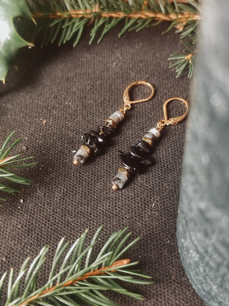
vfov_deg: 41.2
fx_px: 406
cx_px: 114
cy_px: 153
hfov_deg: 31.5
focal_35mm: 46
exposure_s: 1/25
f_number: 1.65
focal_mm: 6.19
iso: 1000
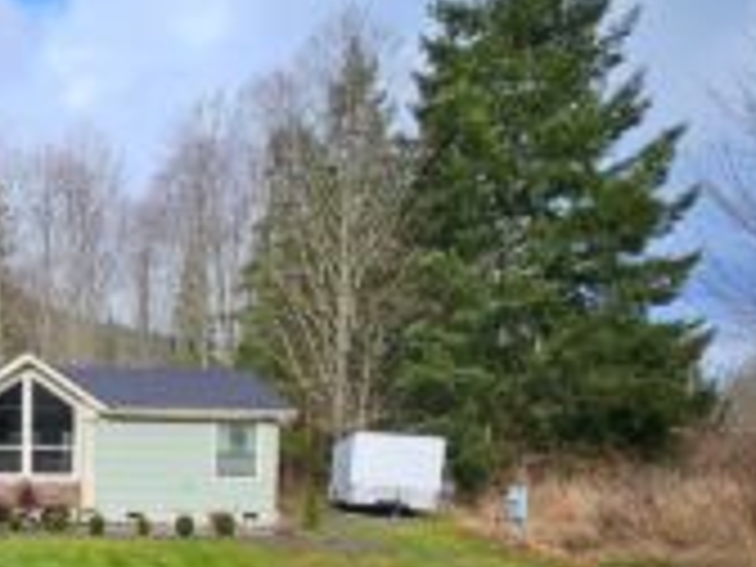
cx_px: 58
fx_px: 677
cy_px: 495
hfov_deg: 50.8
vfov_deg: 42.2
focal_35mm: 31
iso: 32
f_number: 2.2
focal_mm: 1.74
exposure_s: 1/548
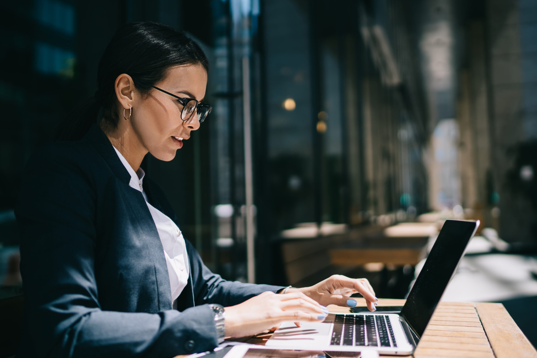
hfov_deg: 49.5
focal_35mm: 39
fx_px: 582
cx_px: 254
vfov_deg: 34.2
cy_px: 183
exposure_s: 1/2000
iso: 100
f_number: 1.4
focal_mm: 35
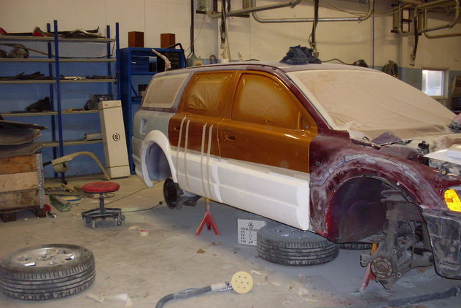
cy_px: 171
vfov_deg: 33.4
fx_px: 512
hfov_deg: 48.4
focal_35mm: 40
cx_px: 230
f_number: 2.8
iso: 160
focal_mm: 6.3
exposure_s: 1/45
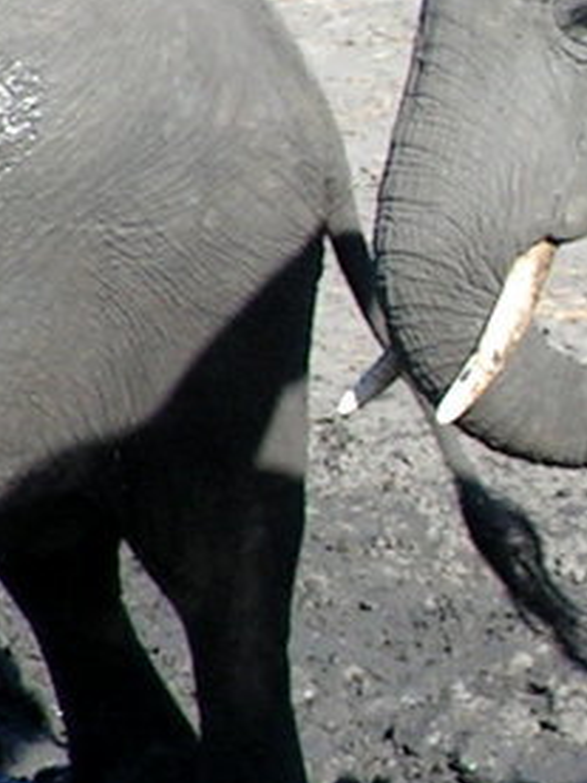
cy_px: 233
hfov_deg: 1.3
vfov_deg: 1.7
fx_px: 26001
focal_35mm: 1150
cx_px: 1055
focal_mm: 41.4
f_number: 5
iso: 50
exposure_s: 1/400
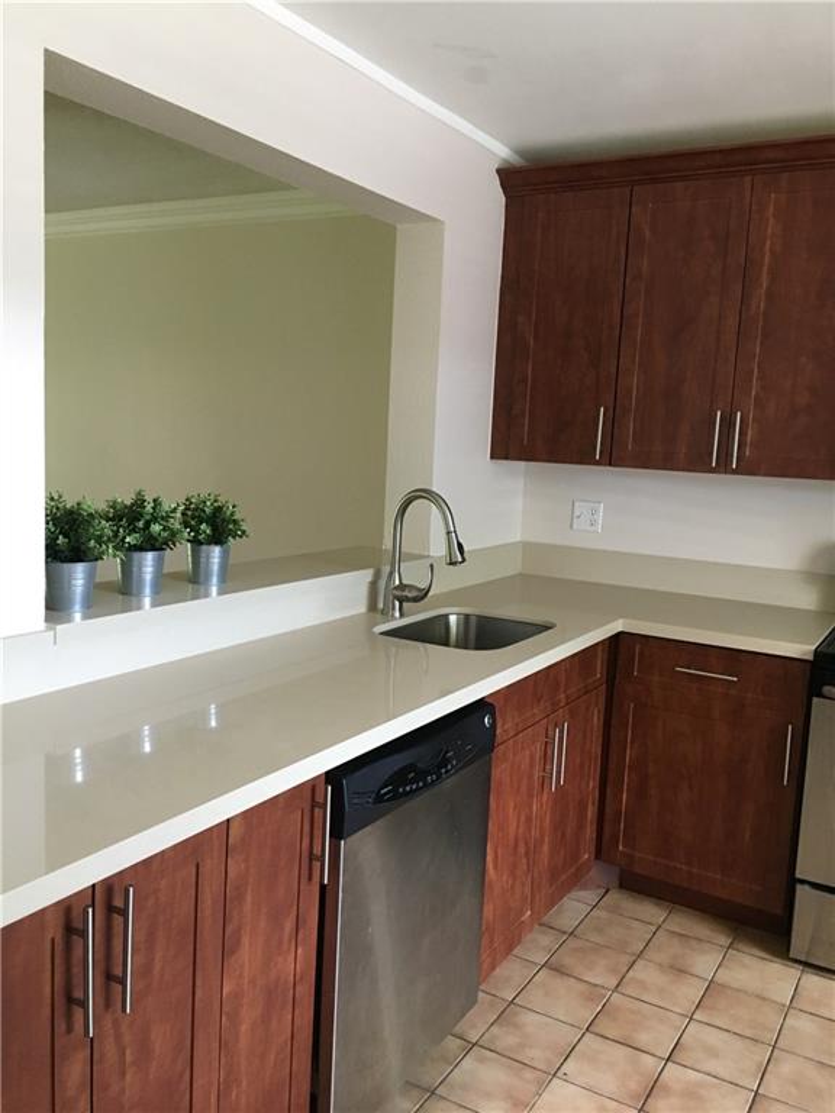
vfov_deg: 61.7
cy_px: 556
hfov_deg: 48.2
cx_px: 418
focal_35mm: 29
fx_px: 933
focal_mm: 4.15
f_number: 2.2
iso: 160
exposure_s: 1/30
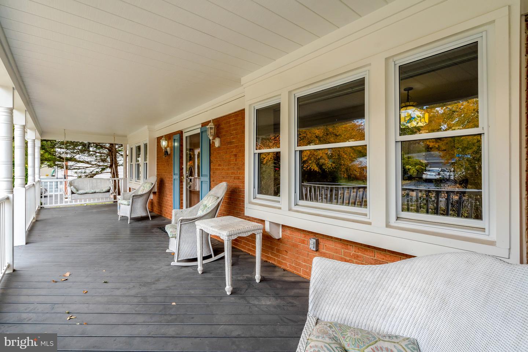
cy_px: 176
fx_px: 235
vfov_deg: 73.7
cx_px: 264
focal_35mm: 16
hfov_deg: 96.7
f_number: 8
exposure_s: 1/160
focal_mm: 16
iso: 1250
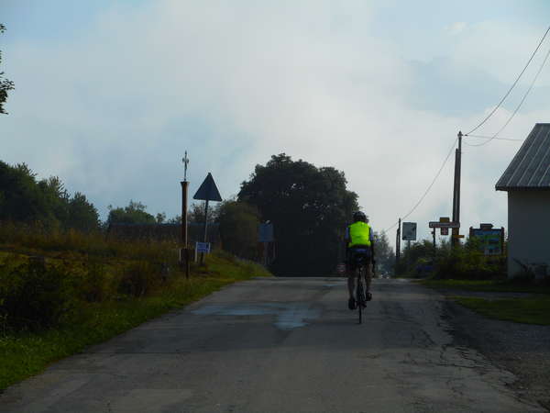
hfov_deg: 19.3
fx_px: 1621
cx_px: 275
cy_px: 206
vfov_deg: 14.5
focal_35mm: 102
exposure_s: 1/640
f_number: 5.8
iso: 80
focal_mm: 18.2
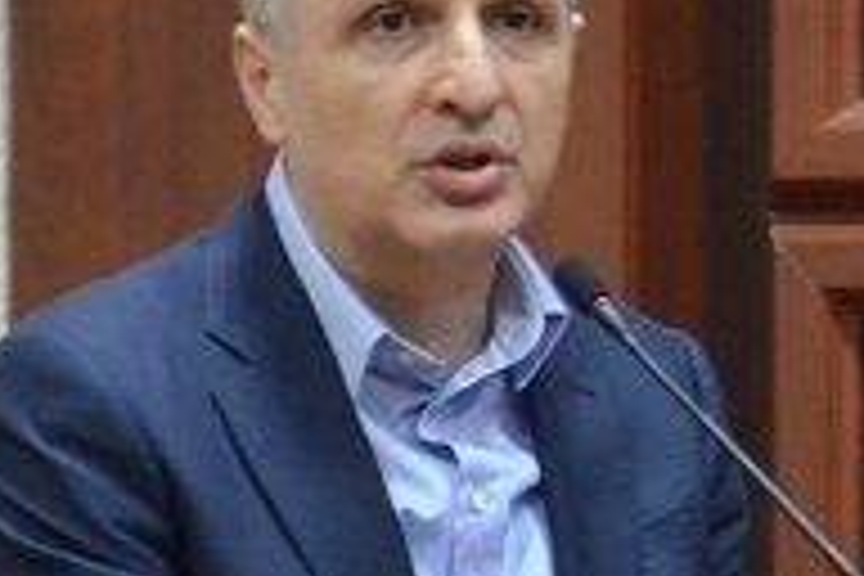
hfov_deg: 3.0
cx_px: 684
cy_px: 572
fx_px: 16515
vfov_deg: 2.0
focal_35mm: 688
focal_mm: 105
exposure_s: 1/30
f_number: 5.6
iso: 3200
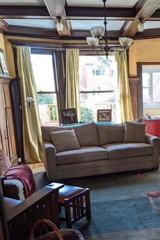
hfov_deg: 30.3
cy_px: 164
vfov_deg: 44.6
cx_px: 132
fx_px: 287
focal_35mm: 43
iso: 53
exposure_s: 1/40
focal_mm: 4.38
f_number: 1.73
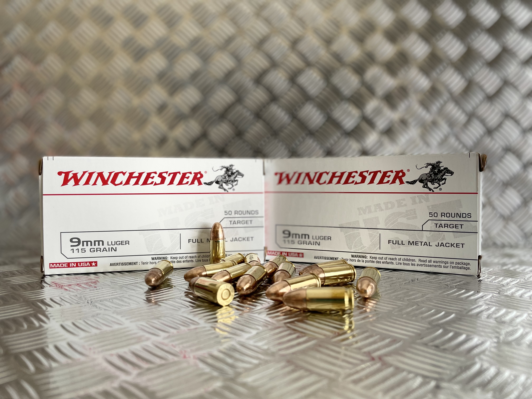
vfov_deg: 53.1
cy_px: 200
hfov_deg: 67.3
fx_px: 400
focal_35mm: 26
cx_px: 266
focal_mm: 4.2
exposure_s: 1/121
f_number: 1.6
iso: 100
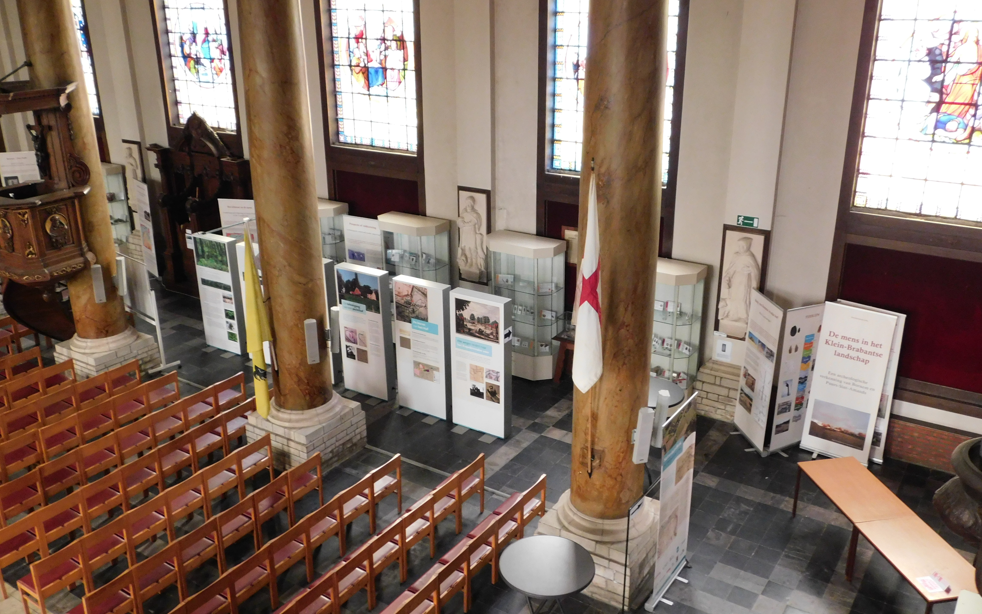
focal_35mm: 32
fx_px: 856
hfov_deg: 59.7
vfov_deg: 39.4
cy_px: 302
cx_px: 492
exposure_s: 1/25
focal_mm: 5.3
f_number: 3.2
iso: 400
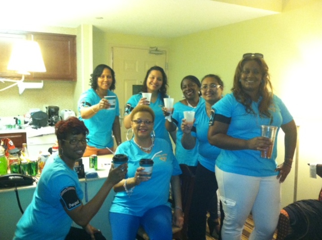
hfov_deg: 52.7
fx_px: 325
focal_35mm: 35
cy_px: 120
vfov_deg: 40.6
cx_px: 161
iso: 500
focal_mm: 3.85
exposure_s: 1/15
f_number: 2.8
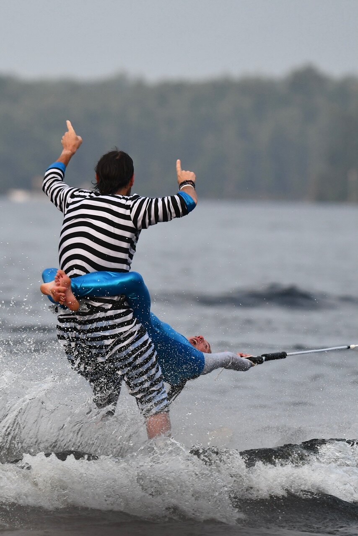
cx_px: 179
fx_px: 6708
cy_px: 268
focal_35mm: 450
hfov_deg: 3.1
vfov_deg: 4.6
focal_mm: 300
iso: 400
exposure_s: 1/1000
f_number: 5
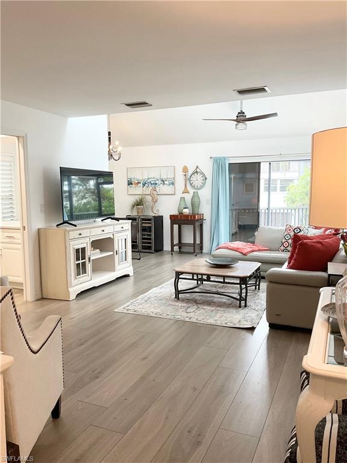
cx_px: 174
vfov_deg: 61.7
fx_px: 388
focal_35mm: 29
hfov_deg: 48.2
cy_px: 232
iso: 50
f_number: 1.8
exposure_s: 1/60
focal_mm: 3
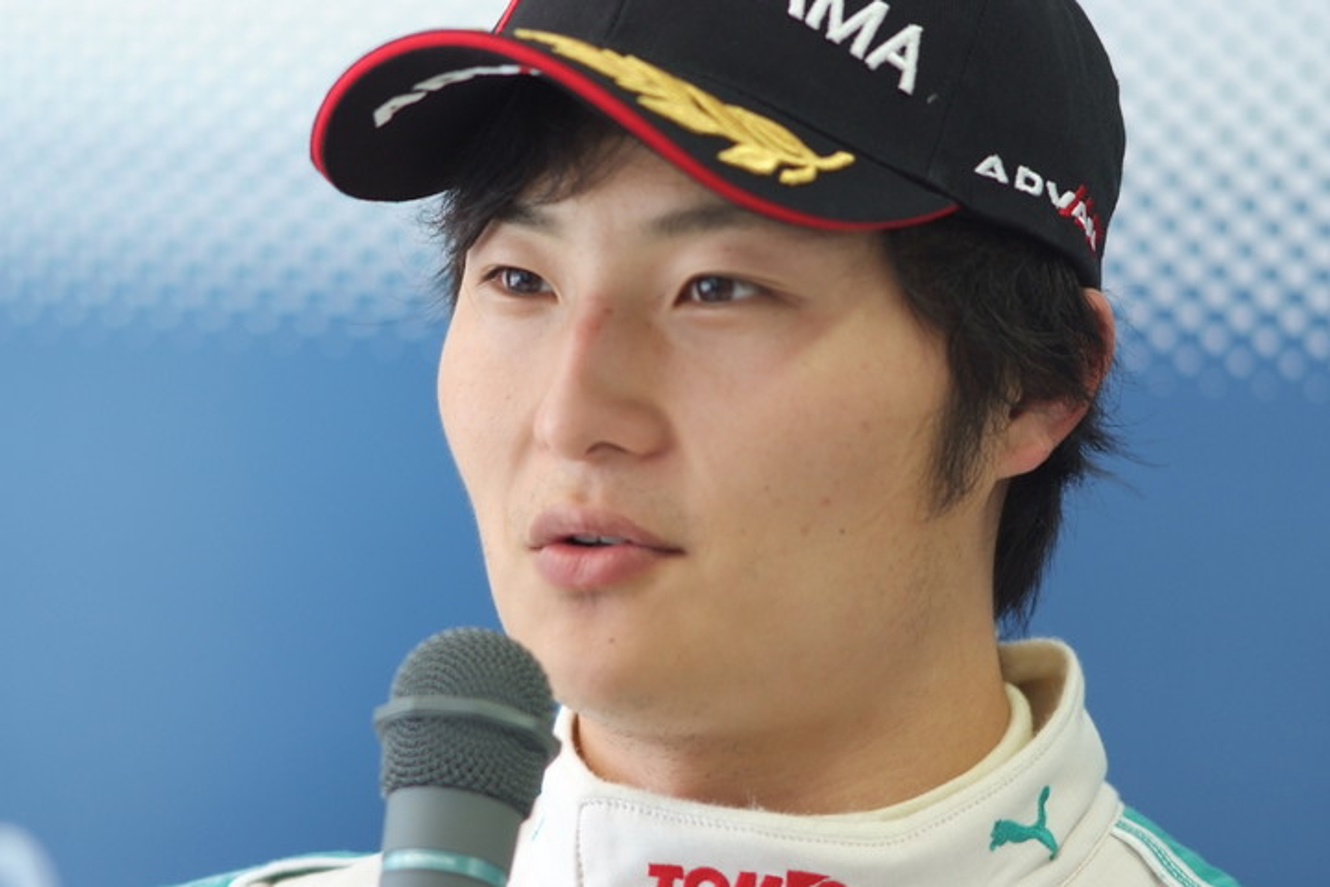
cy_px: 444
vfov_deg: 5.1
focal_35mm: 270
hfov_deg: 7.6
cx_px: 665
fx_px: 9974
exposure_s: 1/125
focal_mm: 180
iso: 800
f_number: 2.8
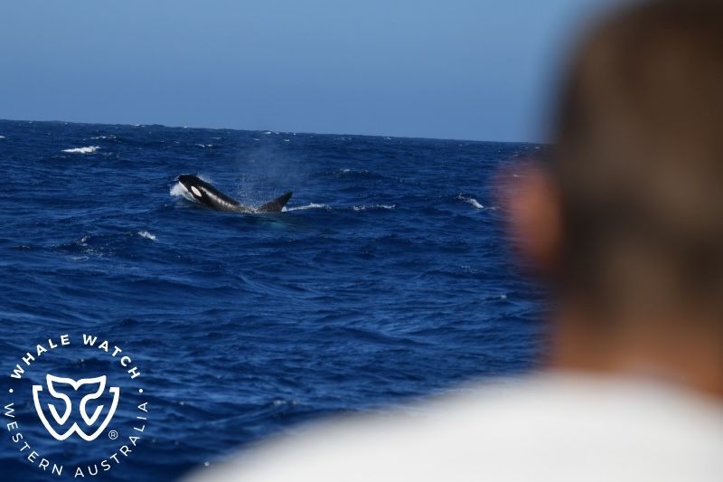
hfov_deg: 14.2
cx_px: 362
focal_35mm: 145
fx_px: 2911
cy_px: 241
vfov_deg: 9.5
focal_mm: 145
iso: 560
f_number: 5
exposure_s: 1/8000
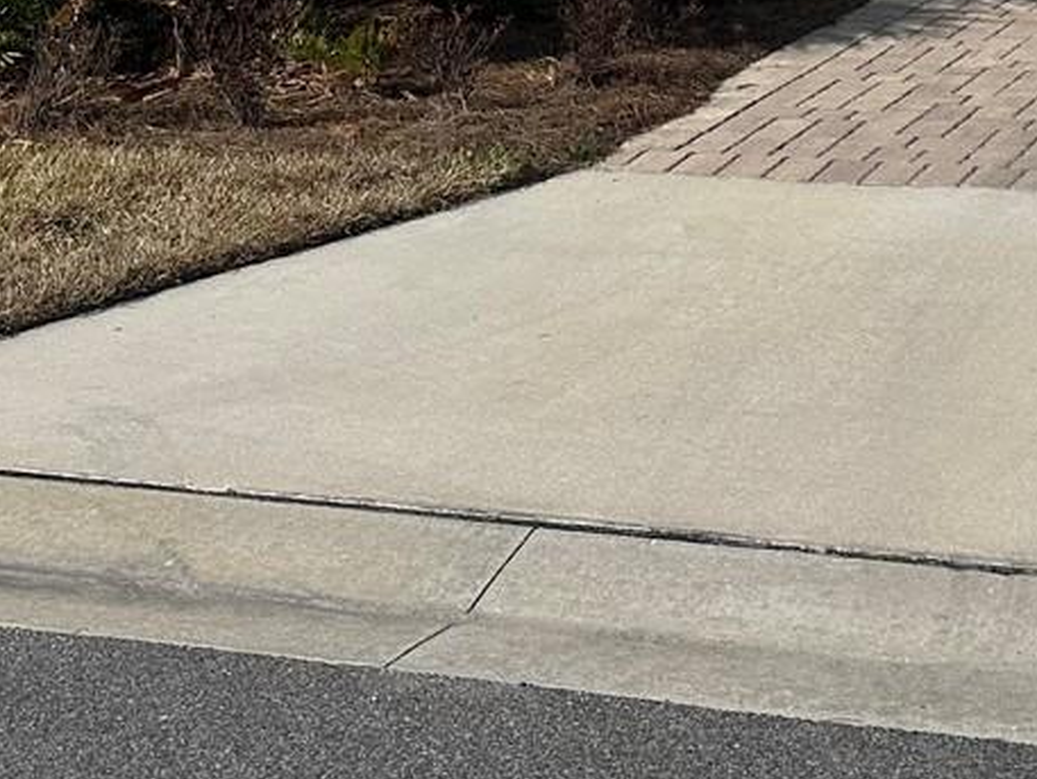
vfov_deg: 15.9
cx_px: 1123
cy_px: -454
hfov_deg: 22.1
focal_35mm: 84
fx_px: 2517
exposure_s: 1/12048
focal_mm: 6.86
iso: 80
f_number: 1.78
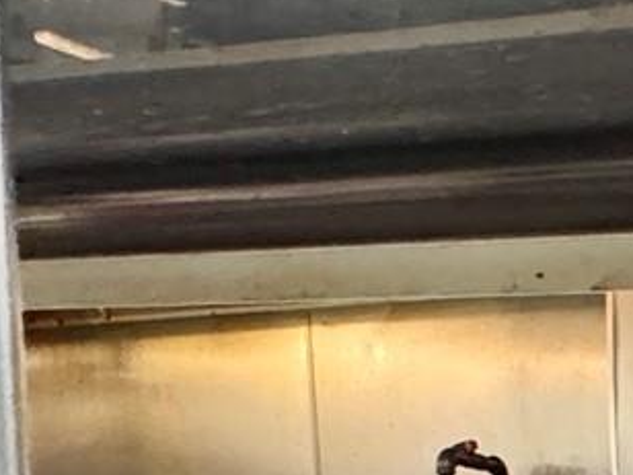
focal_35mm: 93
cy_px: 940
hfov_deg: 18.5
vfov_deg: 13.6
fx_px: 1701
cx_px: 974
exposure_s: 1/60
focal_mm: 2.22
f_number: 2.2
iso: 800
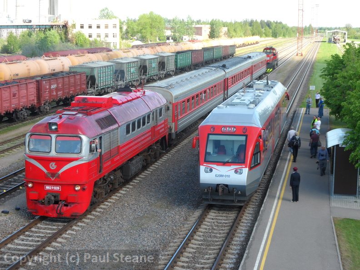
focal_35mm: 70
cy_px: 135
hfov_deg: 27.8
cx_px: 180
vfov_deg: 21.0
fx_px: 728
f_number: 4.6
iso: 80
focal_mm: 12.8
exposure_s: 1/180
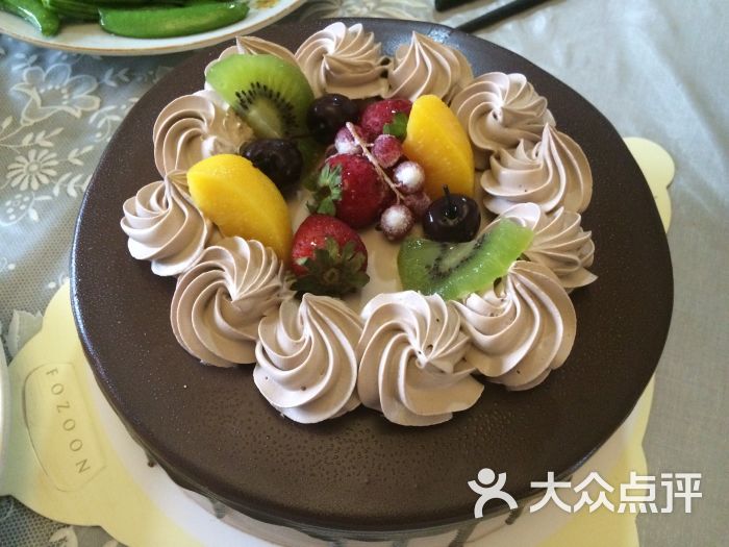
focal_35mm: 29
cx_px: 364
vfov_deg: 48.2
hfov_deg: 61.7
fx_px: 611
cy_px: 274
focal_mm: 4.15
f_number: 2.2
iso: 320
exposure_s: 1/25
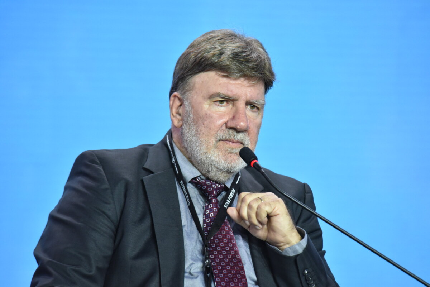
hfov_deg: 6.6
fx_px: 3704
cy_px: 144
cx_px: 215
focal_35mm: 310
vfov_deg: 4.4
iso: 4000
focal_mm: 310
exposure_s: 1/400
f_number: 5.3
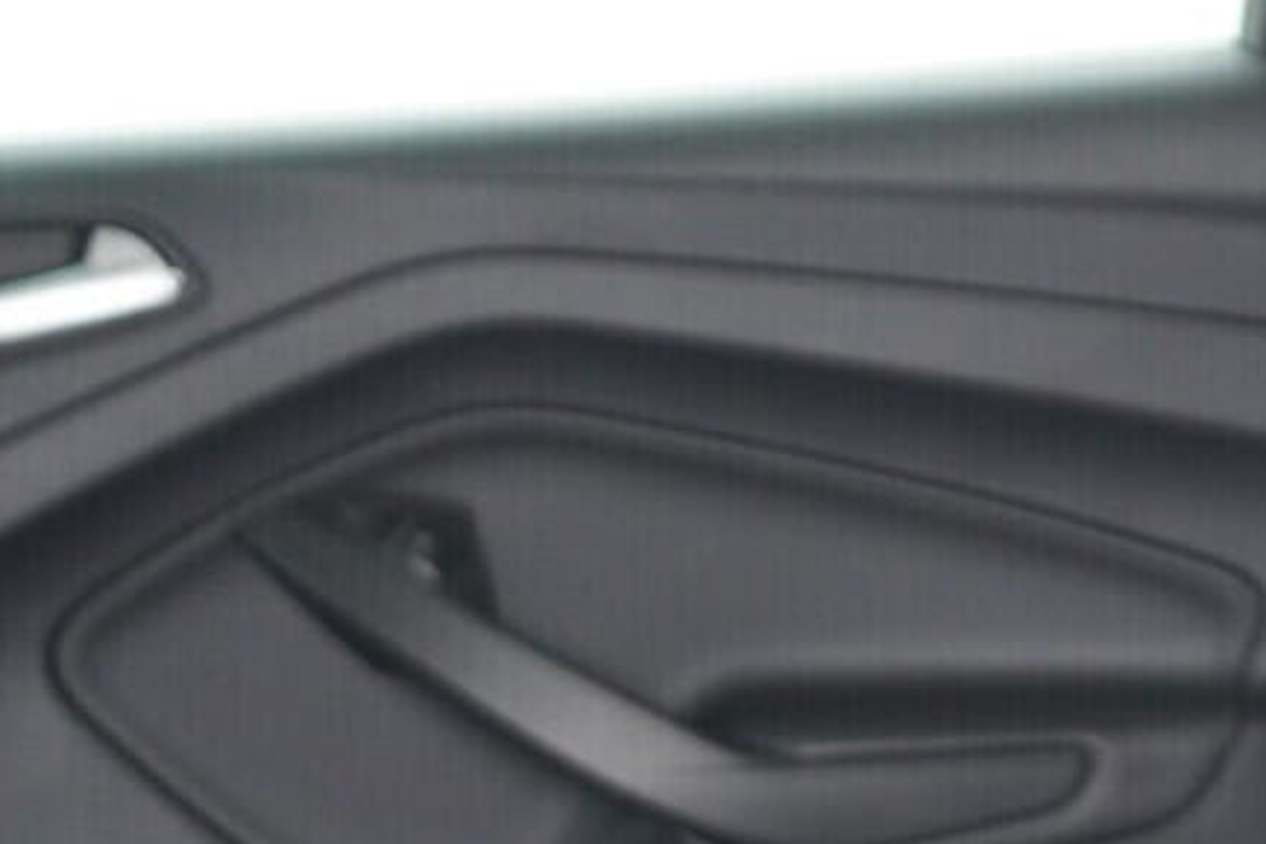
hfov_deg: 15.4
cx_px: 2034
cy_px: 876
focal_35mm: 120
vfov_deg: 11.3
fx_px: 4220
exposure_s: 1/40
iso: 640
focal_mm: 24
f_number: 2.8
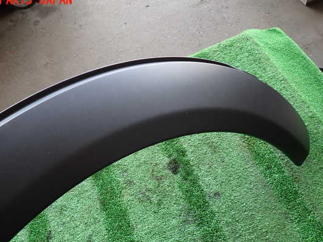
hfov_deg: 63.3
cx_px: 143
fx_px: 261
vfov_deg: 49.7
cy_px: 128
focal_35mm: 28
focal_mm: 4.5
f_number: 2
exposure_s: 1/80
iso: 100
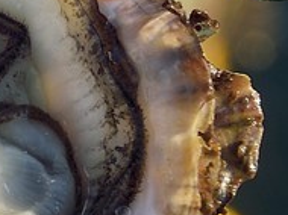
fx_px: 4180
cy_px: -209
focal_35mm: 503
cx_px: -725
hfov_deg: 3.8
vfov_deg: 2.9
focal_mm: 62
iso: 200
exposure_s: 1/250
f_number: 10
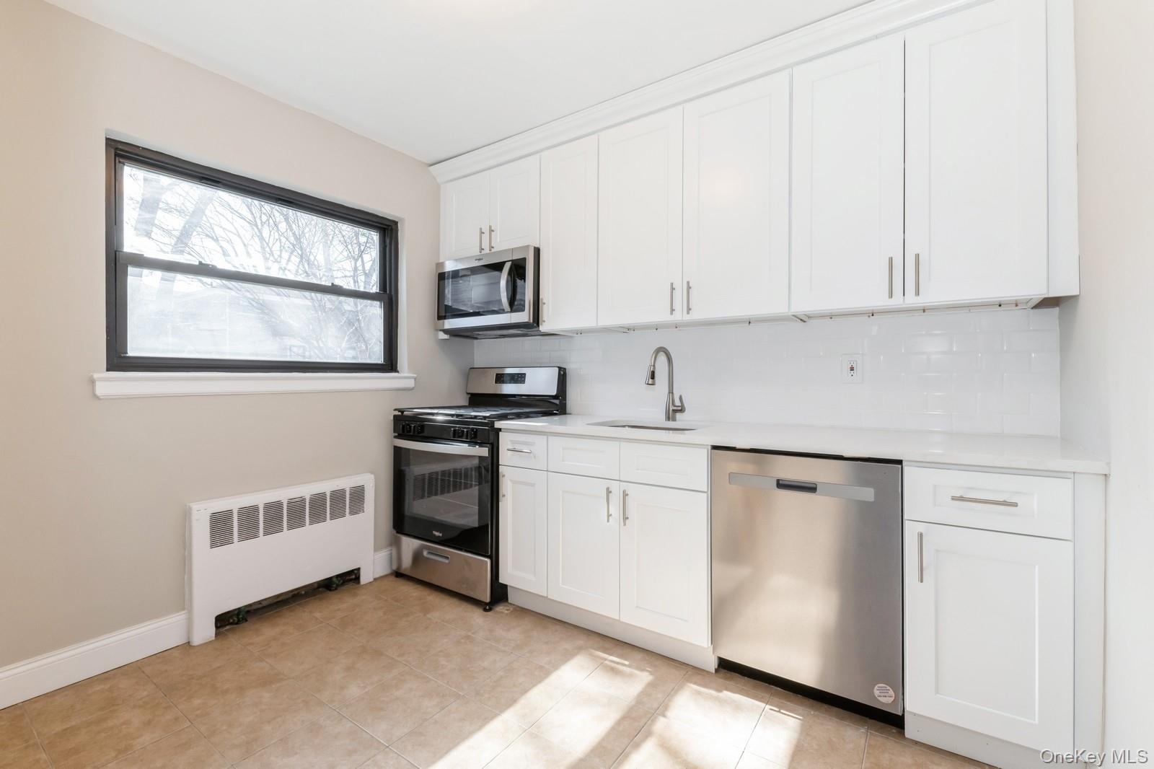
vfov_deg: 77.3
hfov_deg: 100.4
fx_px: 481
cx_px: 577
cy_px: 384
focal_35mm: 15
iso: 640
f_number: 14
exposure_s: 1/30
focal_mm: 15
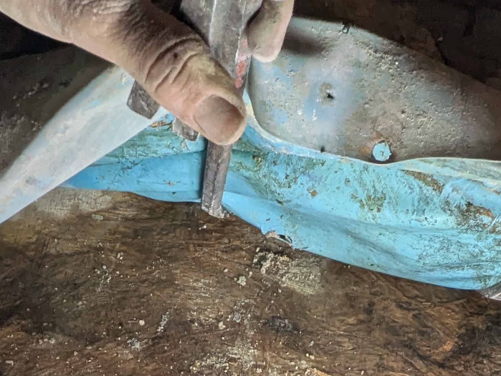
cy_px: 457
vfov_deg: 24.4
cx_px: 318
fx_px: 782
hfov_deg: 35.3
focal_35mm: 54
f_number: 2.2
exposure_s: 1/198
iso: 50
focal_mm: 1.83
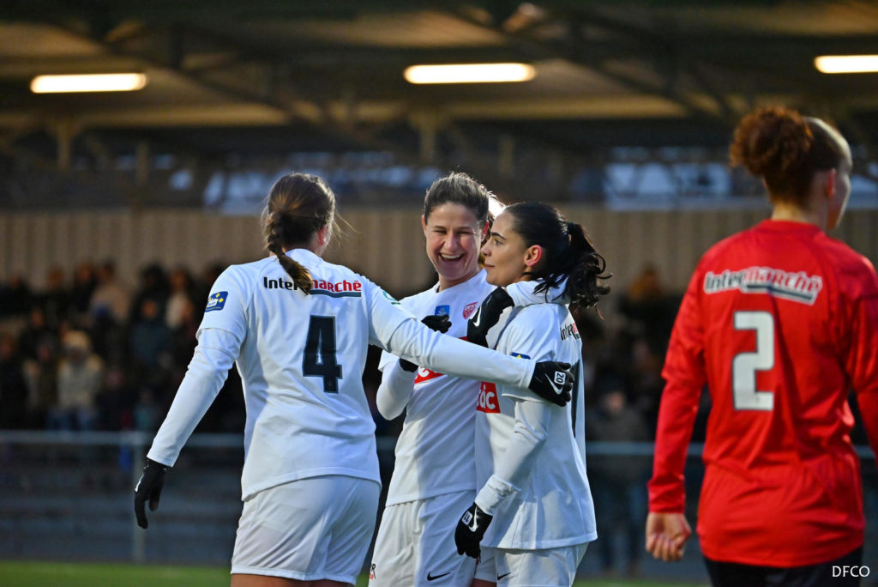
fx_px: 7687
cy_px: 294
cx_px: 439
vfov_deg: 4.4
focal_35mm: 315
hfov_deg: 6.5
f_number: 5.6
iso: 4500
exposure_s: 1/800
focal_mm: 315
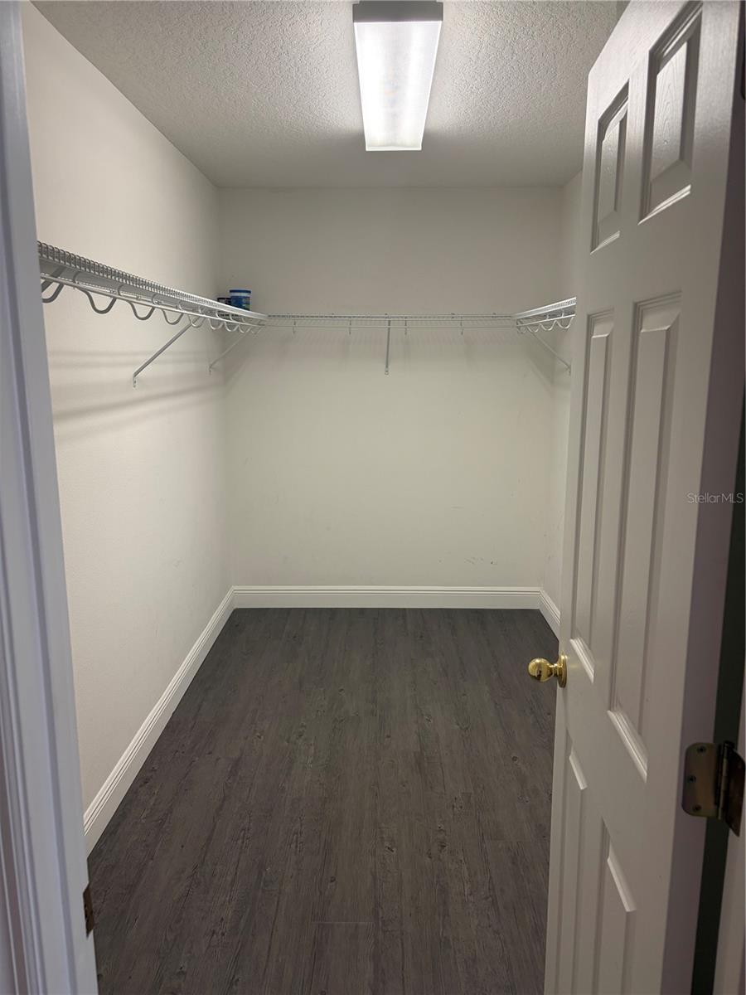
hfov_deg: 53.1
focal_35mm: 26
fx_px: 747
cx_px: 373
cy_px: 498
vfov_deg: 67.3
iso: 80
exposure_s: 1/60
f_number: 1.6
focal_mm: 5.96
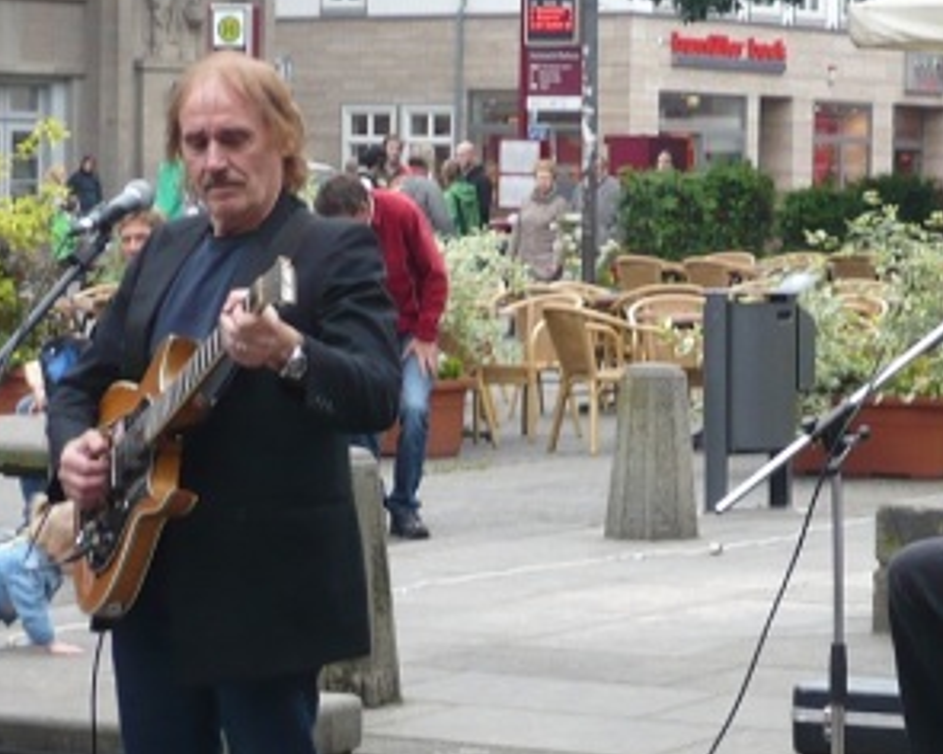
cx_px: 662
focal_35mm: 149
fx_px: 4158
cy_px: 497
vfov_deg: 10.4
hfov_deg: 12.9
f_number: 3.9
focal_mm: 10.9
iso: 100
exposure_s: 1/50
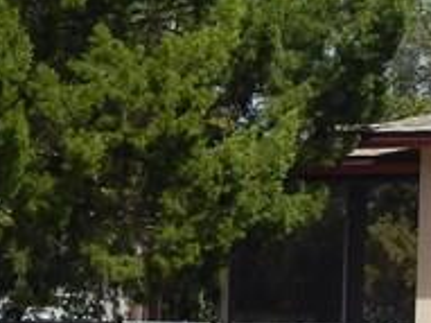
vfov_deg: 6.4
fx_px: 2874
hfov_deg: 8.4
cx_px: 632
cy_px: 156
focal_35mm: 231
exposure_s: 1/400
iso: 125
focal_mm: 7.7
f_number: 7.1
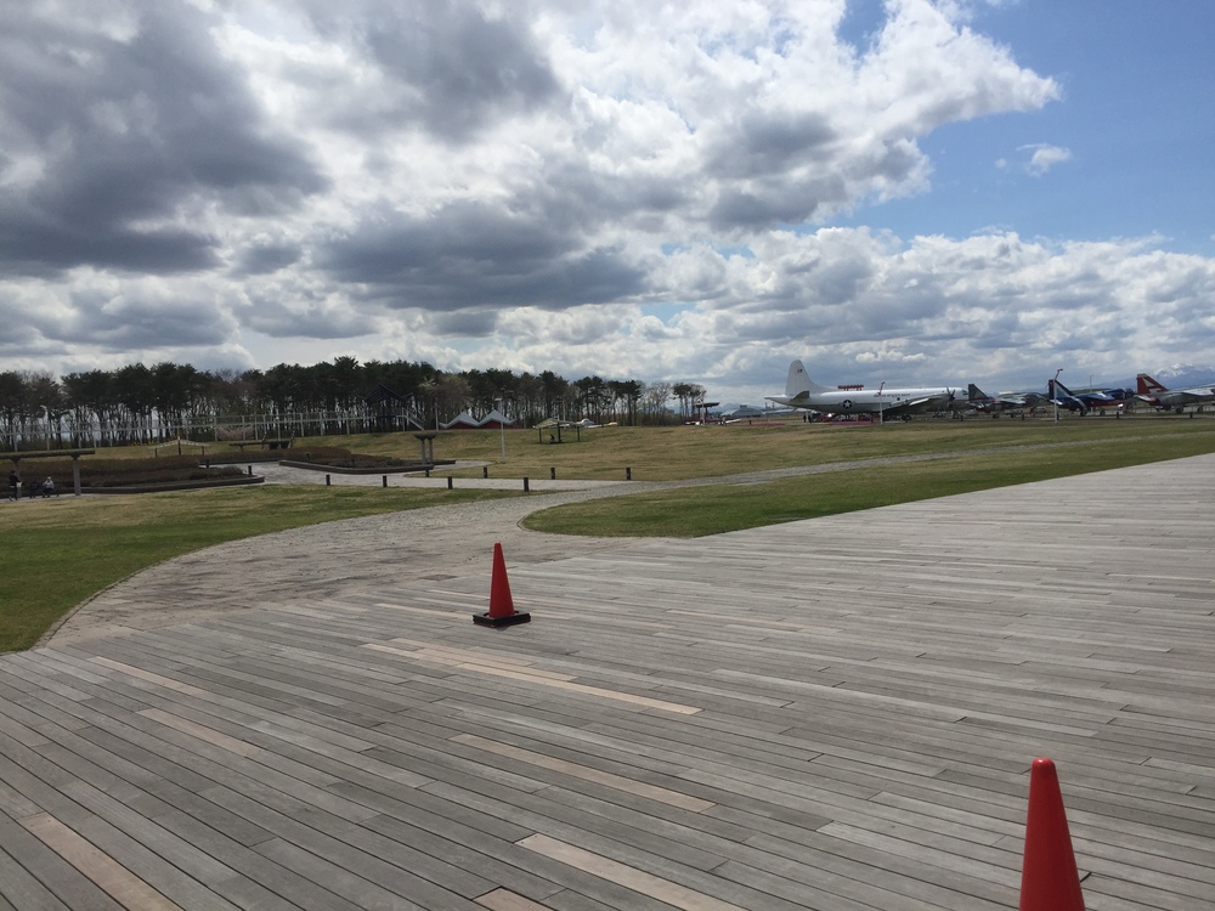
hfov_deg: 61.7
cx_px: 608
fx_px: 1018
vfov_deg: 48.2
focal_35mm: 29
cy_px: 456
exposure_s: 1/5650
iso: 32
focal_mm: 4.15
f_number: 2.2
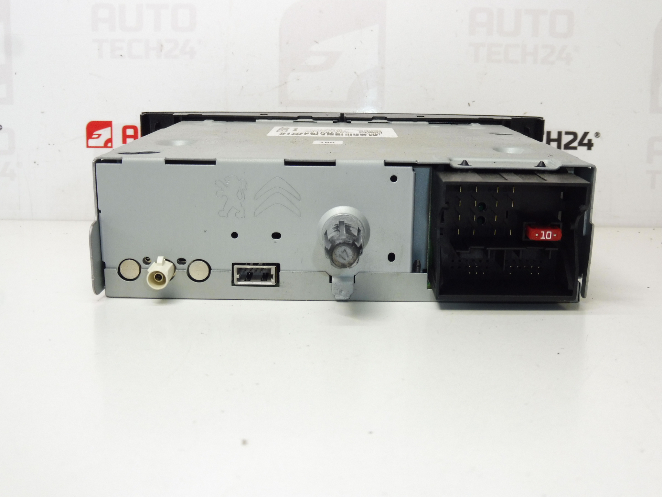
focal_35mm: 39
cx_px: 331
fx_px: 746
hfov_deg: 47.9
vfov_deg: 36.8
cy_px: 248
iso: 200
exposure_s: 1/80
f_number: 3.5
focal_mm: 6.9
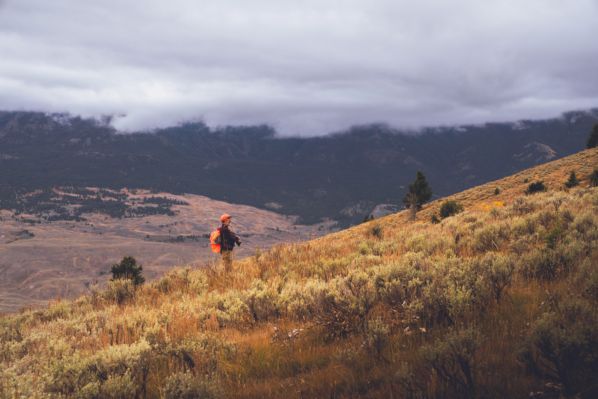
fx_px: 1179
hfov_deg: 28.5
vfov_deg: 19.2
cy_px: 202
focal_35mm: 71
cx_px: 298
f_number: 7.1
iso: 320
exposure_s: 1/250
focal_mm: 70
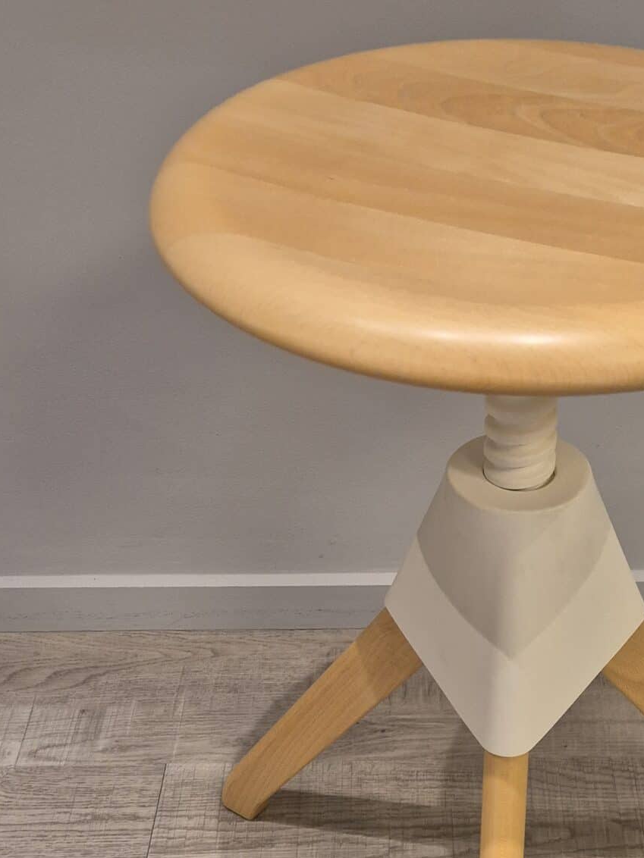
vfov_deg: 35.9
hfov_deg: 27.4
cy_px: 655
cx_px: 531
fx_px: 1290
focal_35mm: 52
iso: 250
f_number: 1.8
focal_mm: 5.4
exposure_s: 1/100
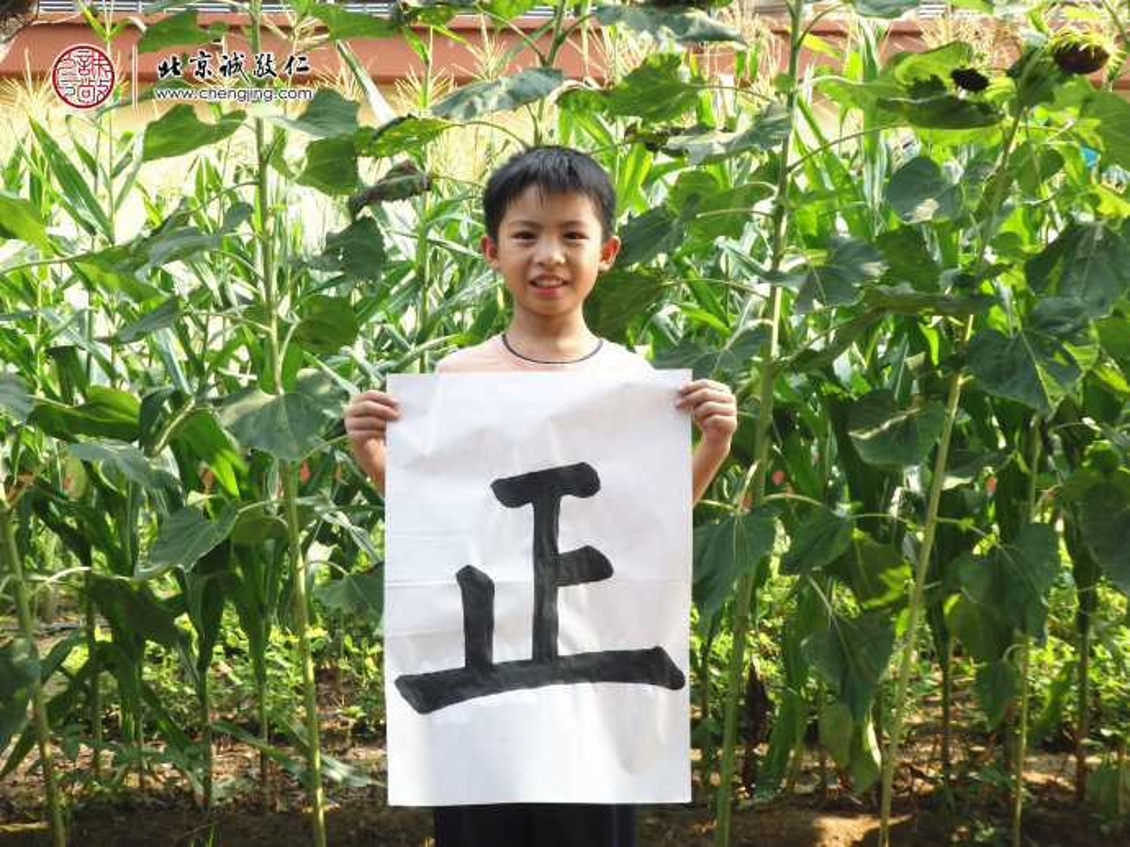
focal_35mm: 49
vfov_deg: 29.7
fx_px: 1599
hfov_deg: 38.9
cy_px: 424
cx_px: 565
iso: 100
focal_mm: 8.9
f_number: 4
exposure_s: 1/200
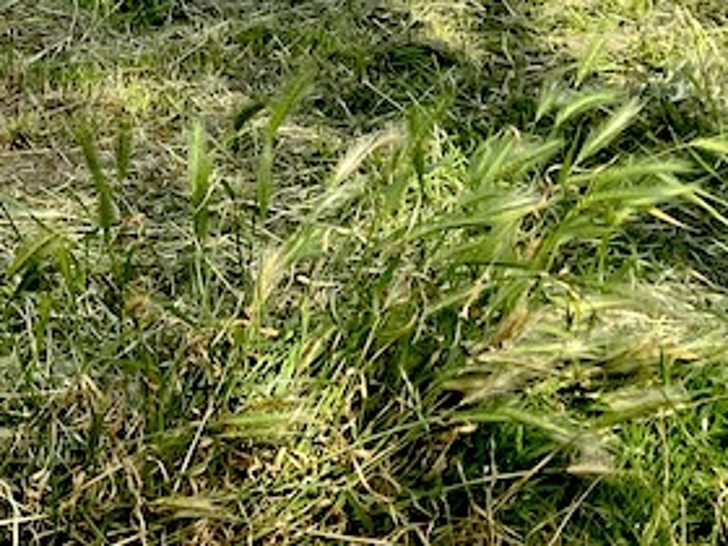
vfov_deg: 13.9
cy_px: -416
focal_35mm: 95
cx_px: -554
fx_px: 1998
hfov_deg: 17.2
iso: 32
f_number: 1.8
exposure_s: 1/1522
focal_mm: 4.25
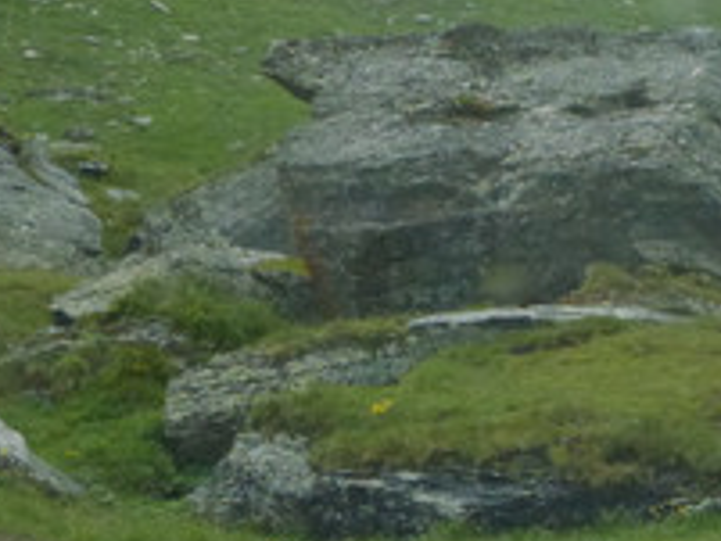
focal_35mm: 137
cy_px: -84
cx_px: 732
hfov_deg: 14.2
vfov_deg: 10.7
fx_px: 2855
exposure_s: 1/320
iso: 400
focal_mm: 9.4
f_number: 4.3
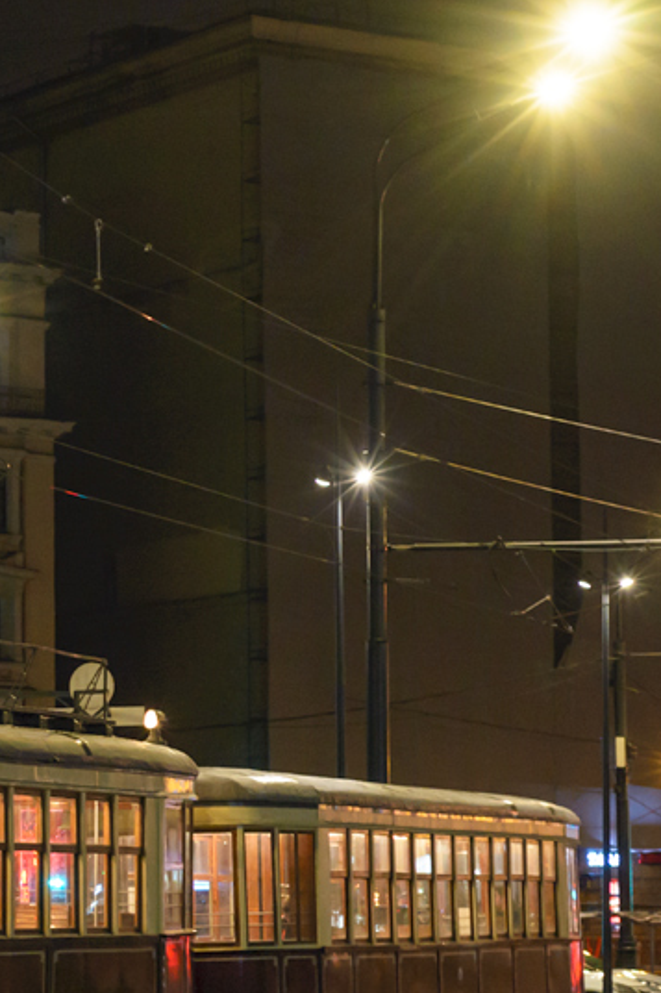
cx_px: -357
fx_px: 3224
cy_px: 626
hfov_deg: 11.2
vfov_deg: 17.5
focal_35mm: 117
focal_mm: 50
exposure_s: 1/100
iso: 2000
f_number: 4
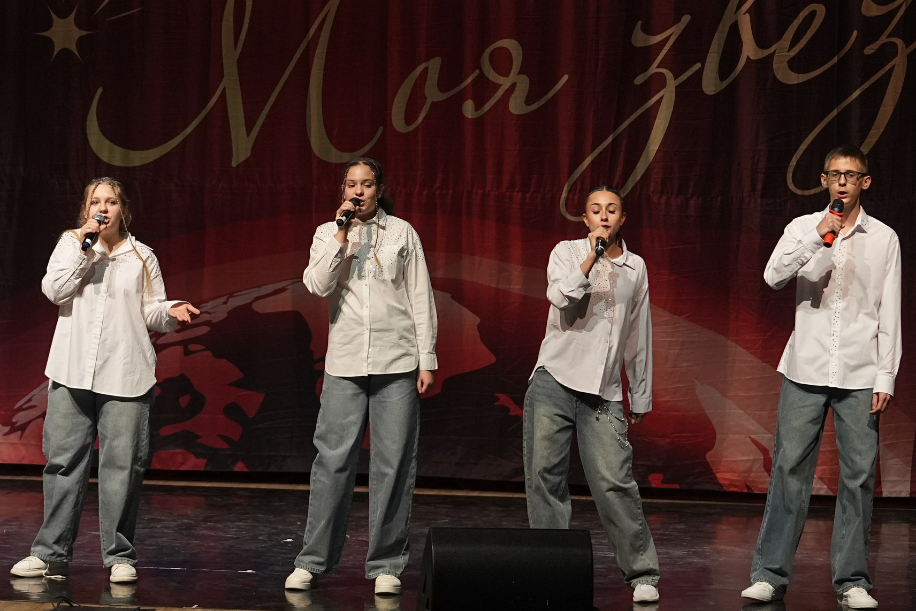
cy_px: 170
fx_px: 3995
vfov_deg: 8.7
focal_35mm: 157
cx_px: 256
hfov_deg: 13.0
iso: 2000
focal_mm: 70
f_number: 2.8
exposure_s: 1/400
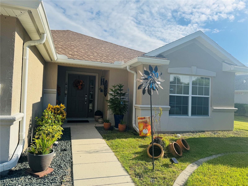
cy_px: 93
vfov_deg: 56.8
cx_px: 124
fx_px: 172
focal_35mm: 24
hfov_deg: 71.6
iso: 80
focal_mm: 6.76
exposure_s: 1/4950
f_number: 1.78
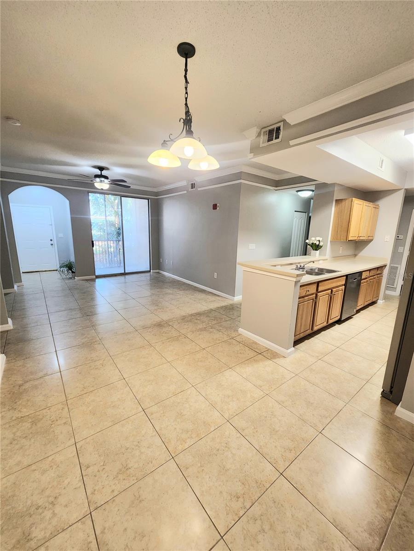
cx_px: 207
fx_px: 207
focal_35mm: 13
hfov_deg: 89.9
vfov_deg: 106.2
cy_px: 276
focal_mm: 2.2
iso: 320
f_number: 2.2
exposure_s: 1/60.2
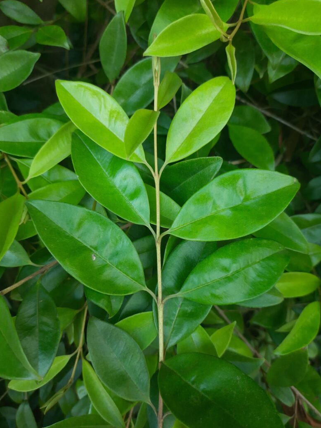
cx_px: 164
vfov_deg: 69.4
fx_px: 309
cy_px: 221
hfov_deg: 54.9
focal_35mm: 25
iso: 64
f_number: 1.8
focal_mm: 5.23
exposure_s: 1/60
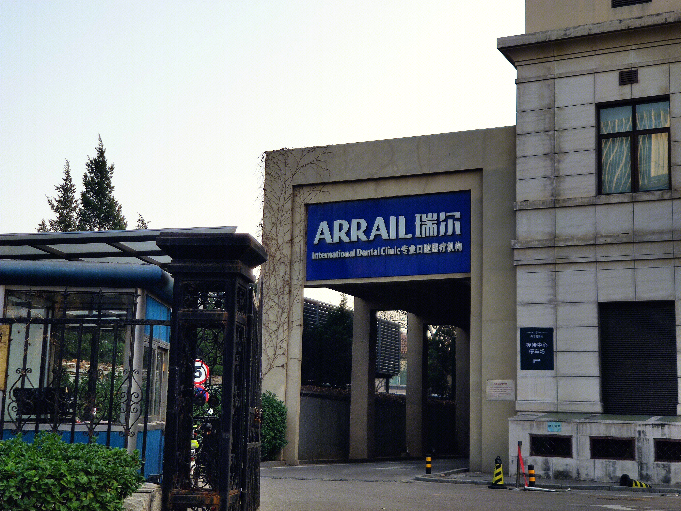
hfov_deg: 37.5
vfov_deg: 28.6
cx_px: 340
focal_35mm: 51
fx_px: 1003
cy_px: 256
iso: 100
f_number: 2.2
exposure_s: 1/540
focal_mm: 6.22
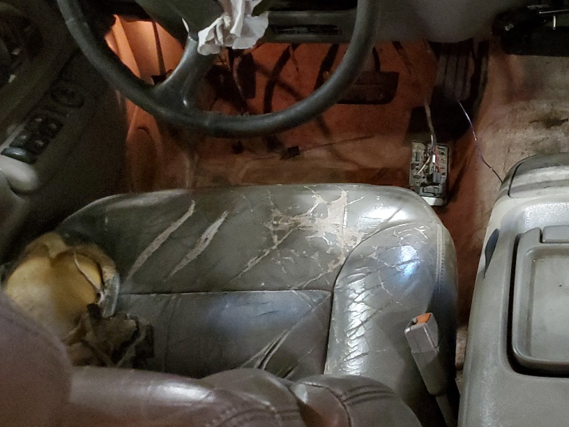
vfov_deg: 28.5
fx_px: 838
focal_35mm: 51
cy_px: 187
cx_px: 550
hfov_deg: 34.6
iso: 521
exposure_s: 1/15
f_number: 1.5
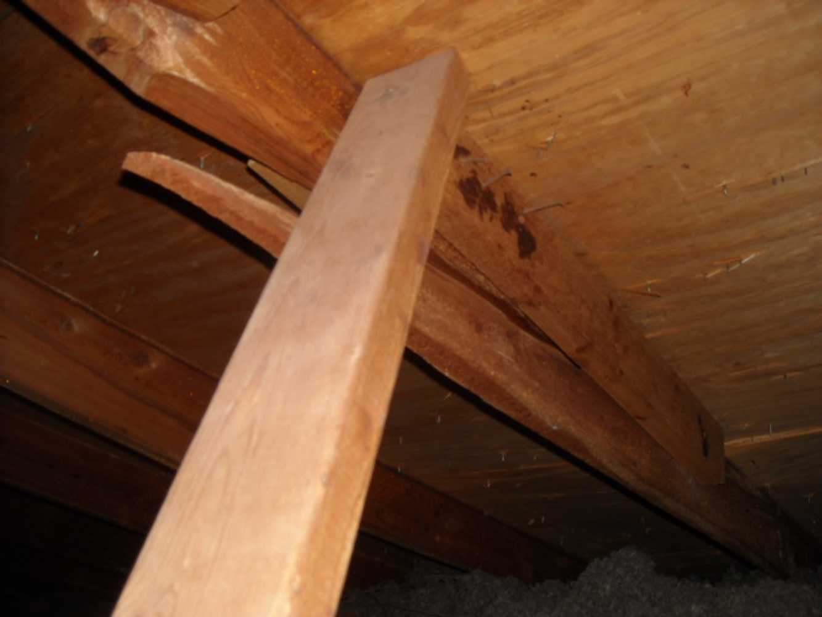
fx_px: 831
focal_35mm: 35
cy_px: 308
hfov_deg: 52.6
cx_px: 411
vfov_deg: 40.7
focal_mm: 5.7
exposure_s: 1/60
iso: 64
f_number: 2.8
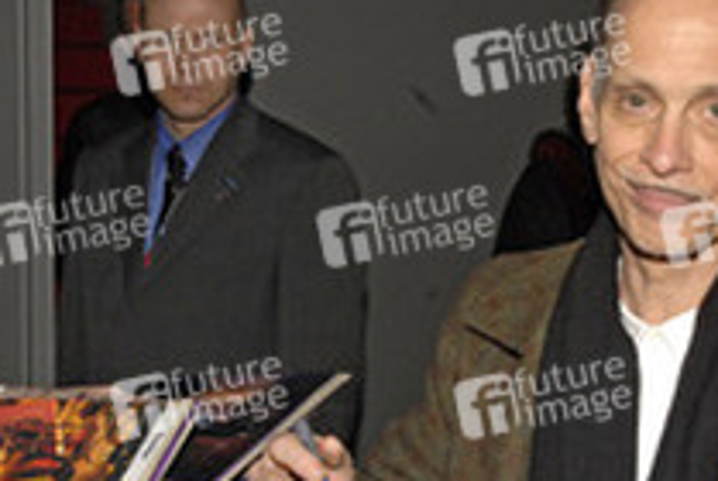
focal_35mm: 90
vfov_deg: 15.2
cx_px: 447
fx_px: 1798
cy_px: 313
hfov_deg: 22.5
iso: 400
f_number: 14
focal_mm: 28
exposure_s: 1/200
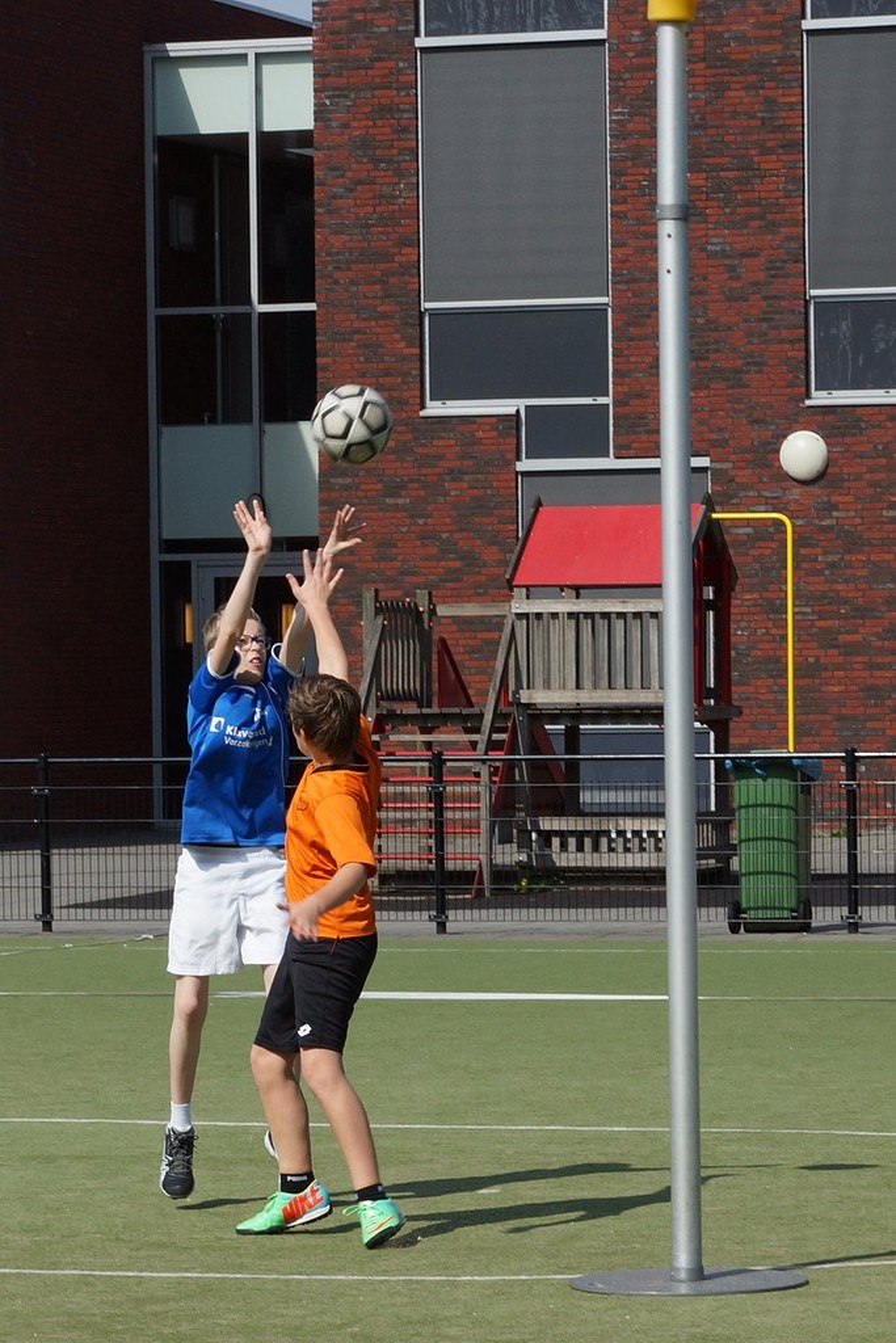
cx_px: 448
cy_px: 672
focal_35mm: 75
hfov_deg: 18.2
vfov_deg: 27.0
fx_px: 2799
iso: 100
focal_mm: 50
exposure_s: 1/320
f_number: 9
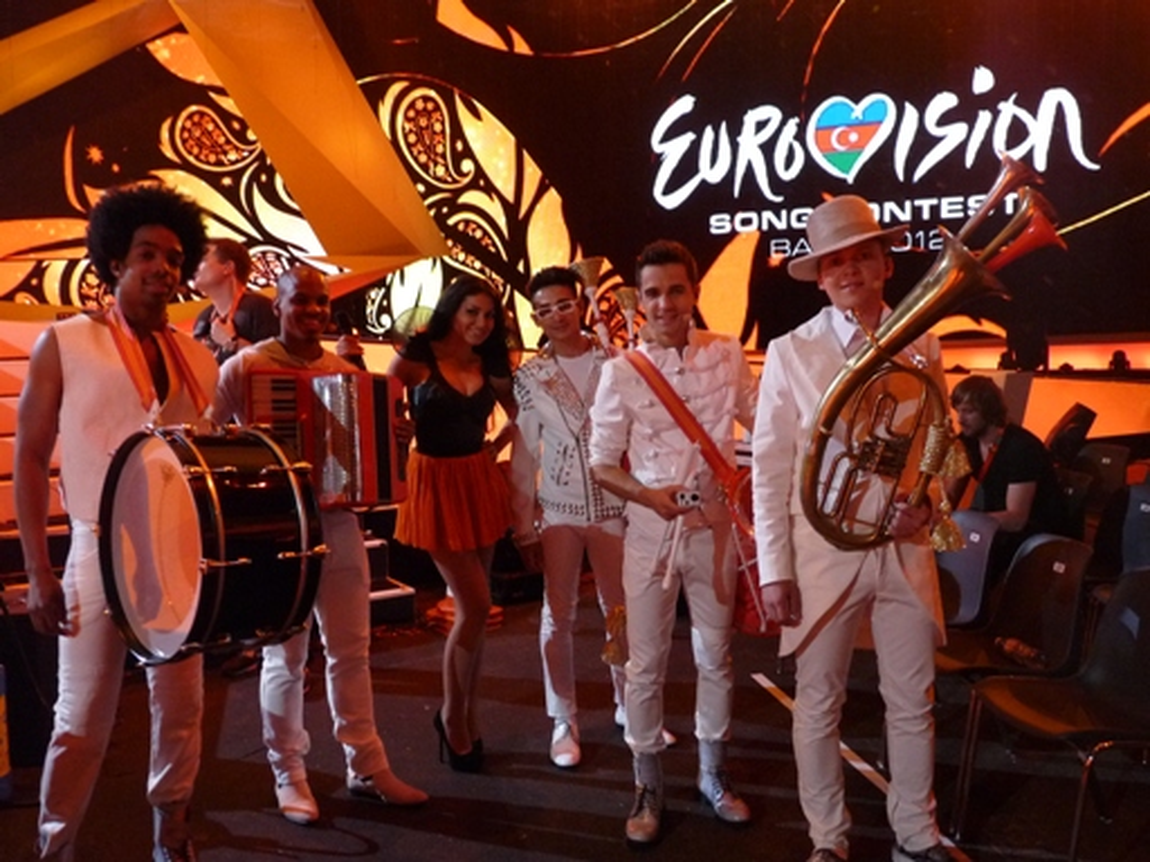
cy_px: 431
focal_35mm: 31
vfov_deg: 45.4
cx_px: 575
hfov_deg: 58.4
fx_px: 1030
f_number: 2.8
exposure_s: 1/30
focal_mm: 4.8
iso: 400
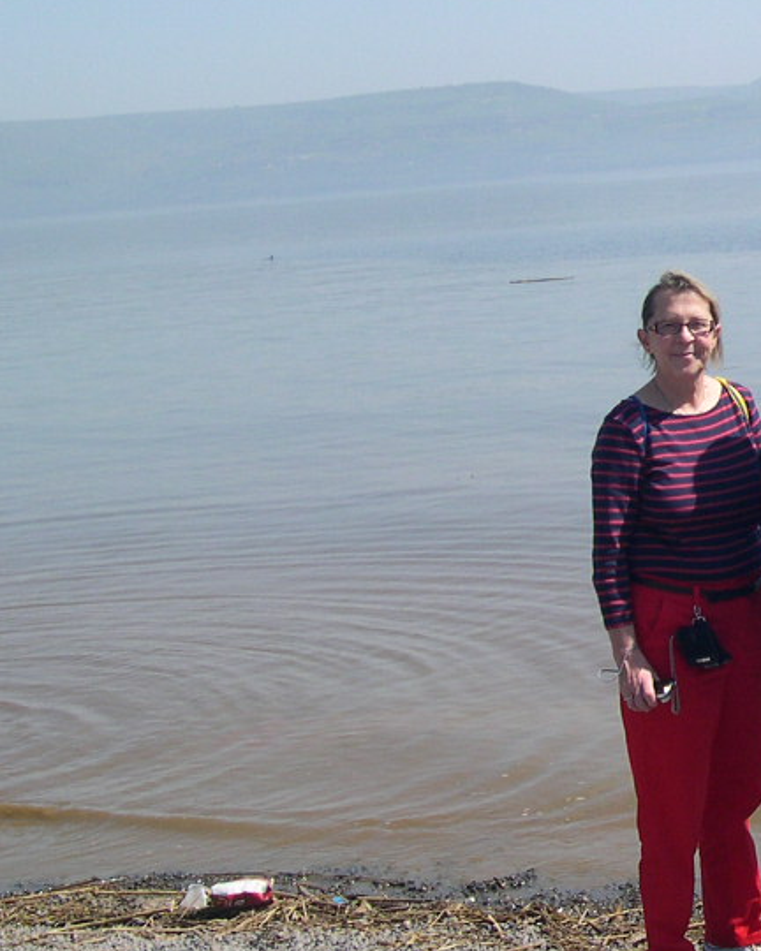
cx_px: 1029
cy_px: 284
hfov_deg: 16.4
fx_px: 2477
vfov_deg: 21.6
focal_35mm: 88
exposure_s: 1/190
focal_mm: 8
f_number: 7.6
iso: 100
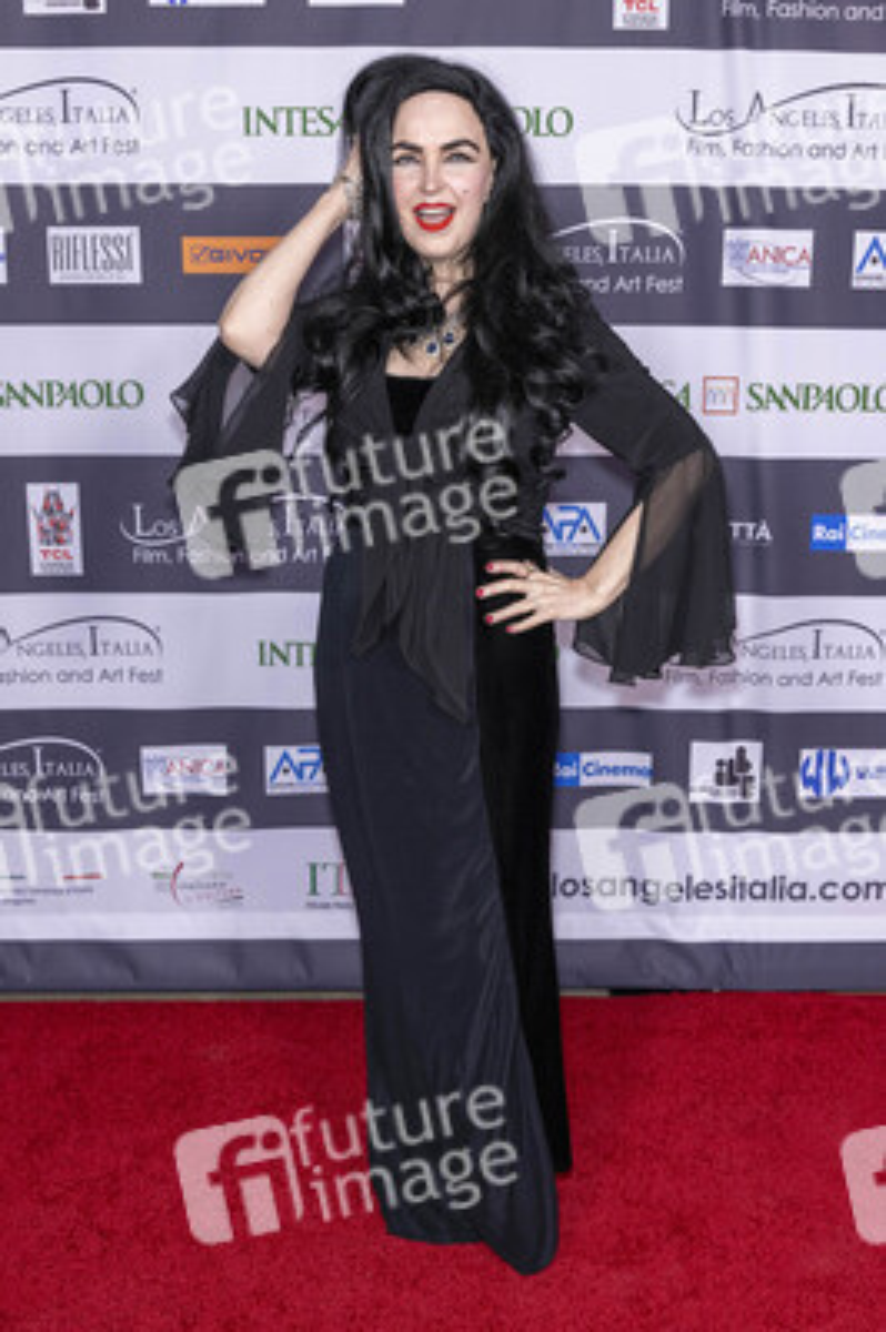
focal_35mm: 34
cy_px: 666
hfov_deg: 38.3
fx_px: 1276
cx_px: 443
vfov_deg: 55.1
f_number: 5.6
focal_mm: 34.5
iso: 800
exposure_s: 1/200
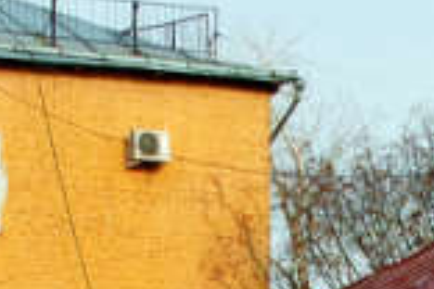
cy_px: 992
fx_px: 4856
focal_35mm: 403
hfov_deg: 5.1
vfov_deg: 3.3
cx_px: 654
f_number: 8
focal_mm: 35
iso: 100
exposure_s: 1/160
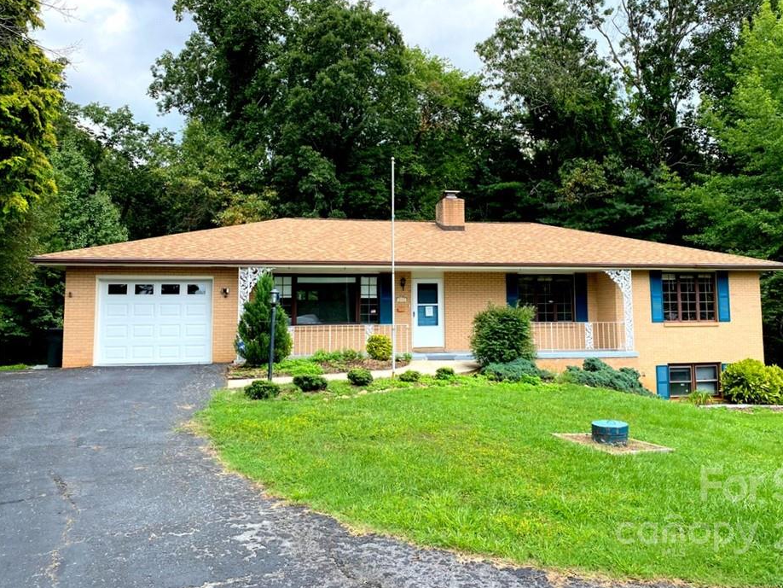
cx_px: 435
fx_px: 656
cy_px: 264
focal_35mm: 29
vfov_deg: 48.2
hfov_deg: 61.5
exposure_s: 1/839
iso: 32
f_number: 1.8
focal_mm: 4.25
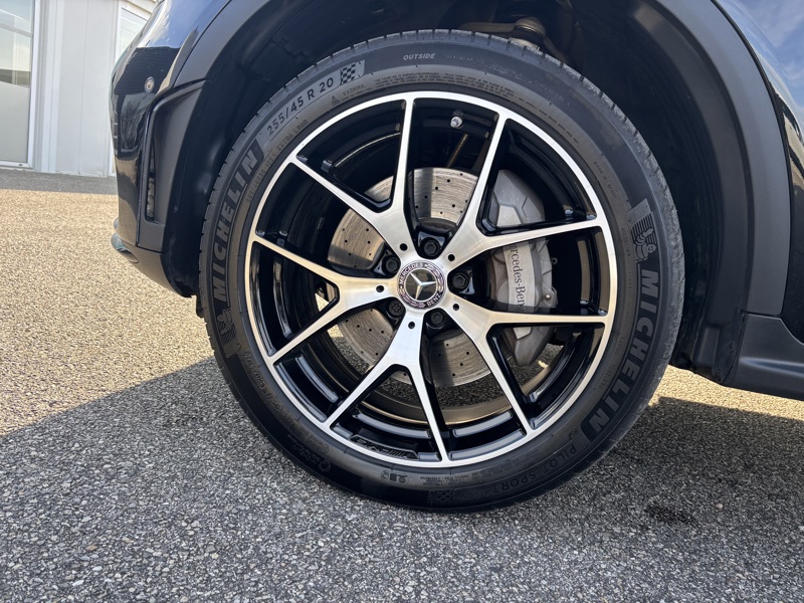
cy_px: 302
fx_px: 604
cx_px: 402
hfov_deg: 67.3
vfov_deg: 53.1
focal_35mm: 26
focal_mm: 5.96
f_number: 1.6
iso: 50
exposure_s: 1/364
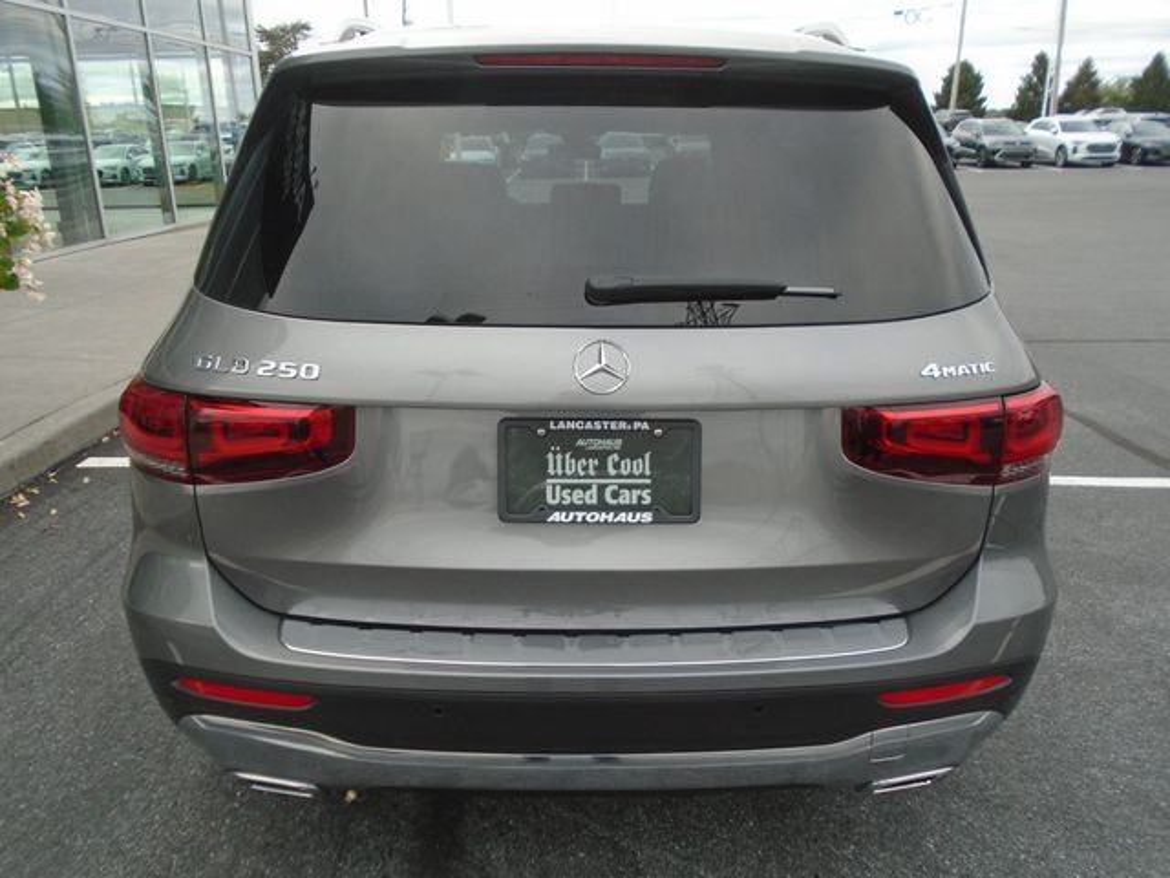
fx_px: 879
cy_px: 439
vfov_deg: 53.1
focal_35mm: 26
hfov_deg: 67.3
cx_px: 585
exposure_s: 1/250
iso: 100
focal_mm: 4.6
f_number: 3.2
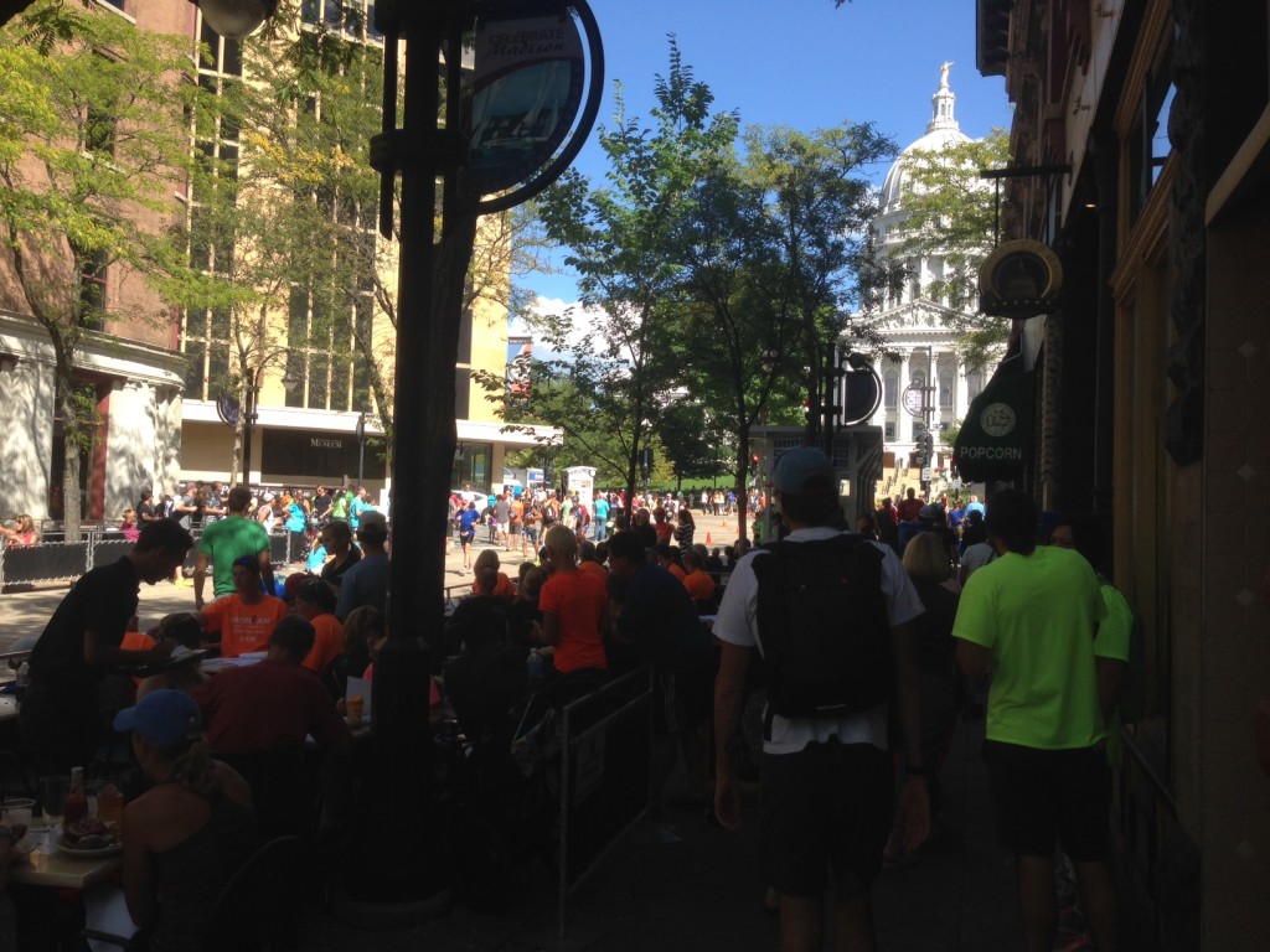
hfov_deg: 55.4
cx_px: 635
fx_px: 1211
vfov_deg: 42.9
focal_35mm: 33
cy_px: 476
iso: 50
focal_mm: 4.12
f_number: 2.4
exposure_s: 1/775
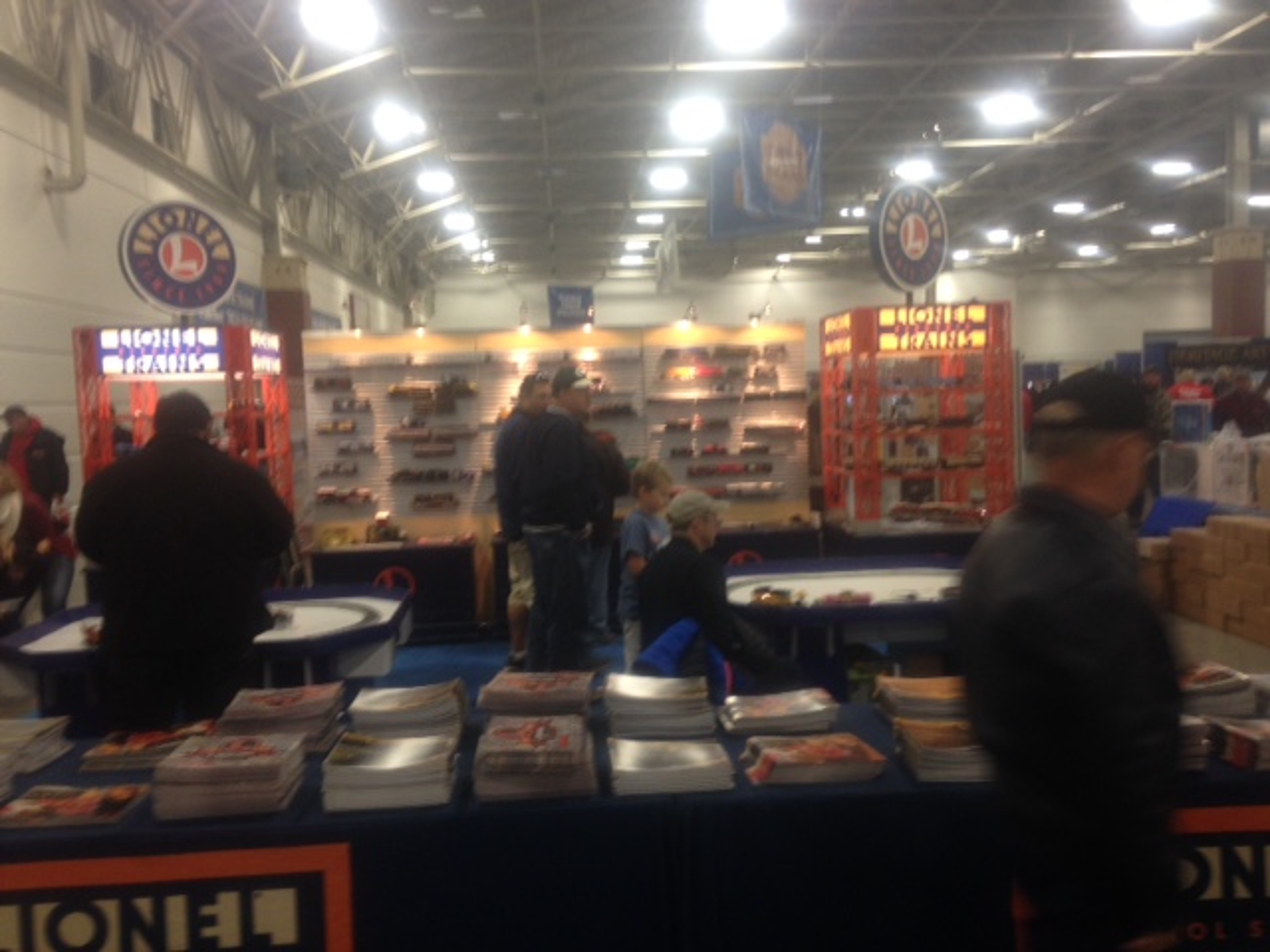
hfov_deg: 55.4
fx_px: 1211
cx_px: 635
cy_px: 476
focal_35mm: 33
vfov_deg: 42.9
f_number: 2.4
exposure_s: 1/20
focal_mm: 4.12
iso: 80
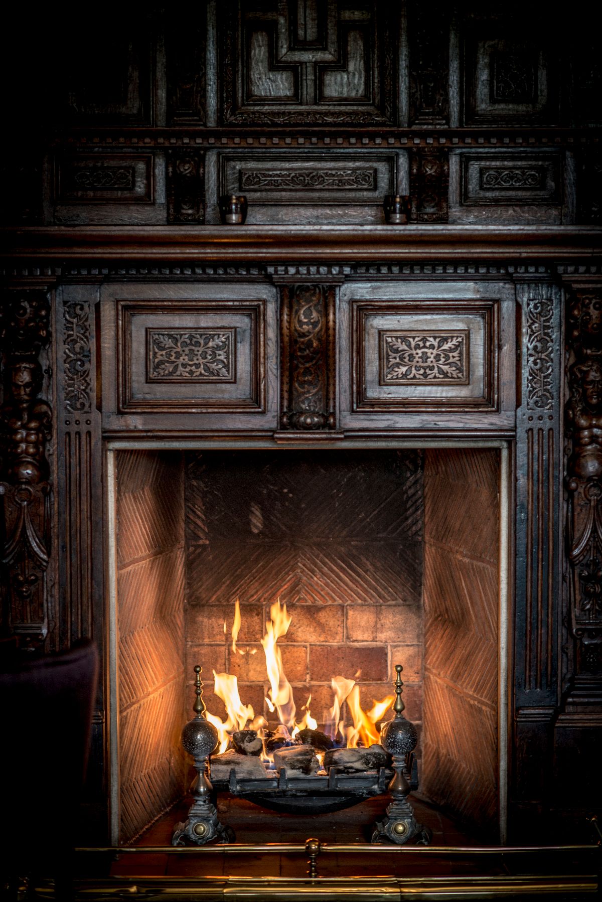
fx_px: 2130
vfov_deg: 23.9
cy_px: 451
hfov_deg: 16.1
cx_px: 301
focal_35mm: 85
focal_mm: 85
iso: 200
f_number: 2
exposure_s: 1/30
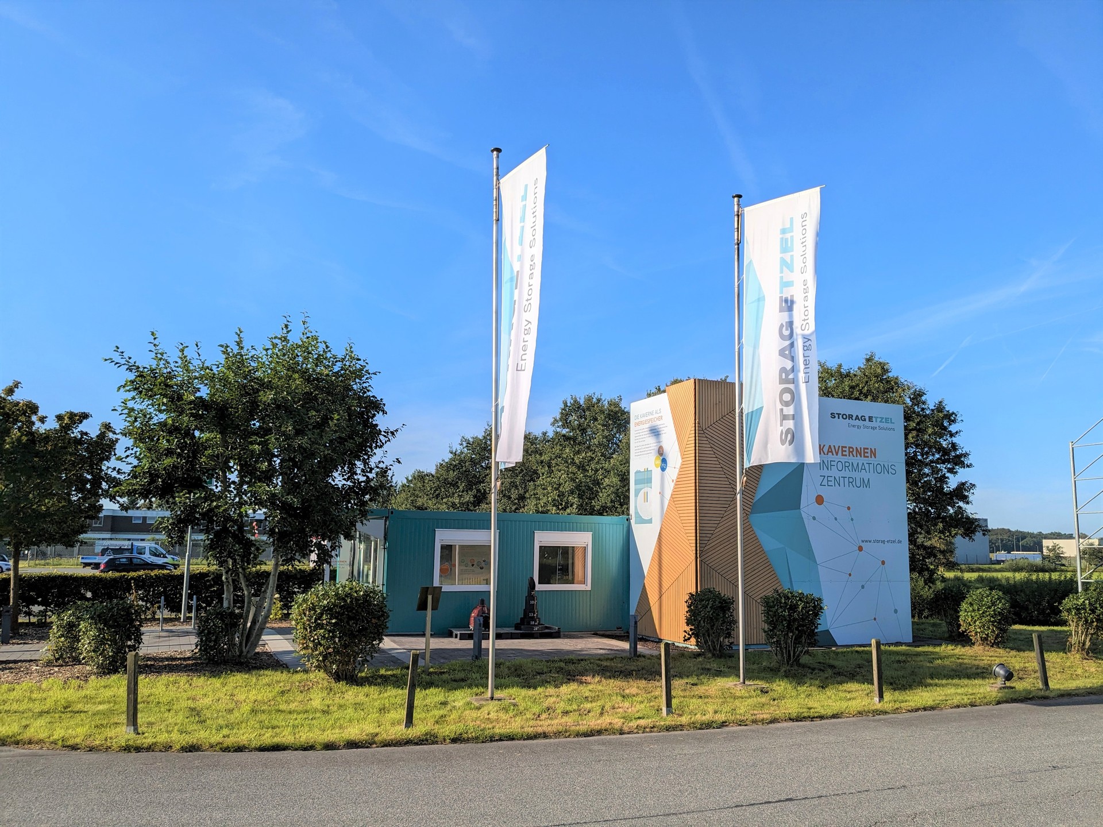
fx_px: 860
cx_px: 552
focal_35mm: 27
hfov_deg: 65.3
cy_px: 414
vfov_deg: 51.4
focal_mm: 4.38
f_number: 1.73
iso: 60
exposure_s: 1/5848
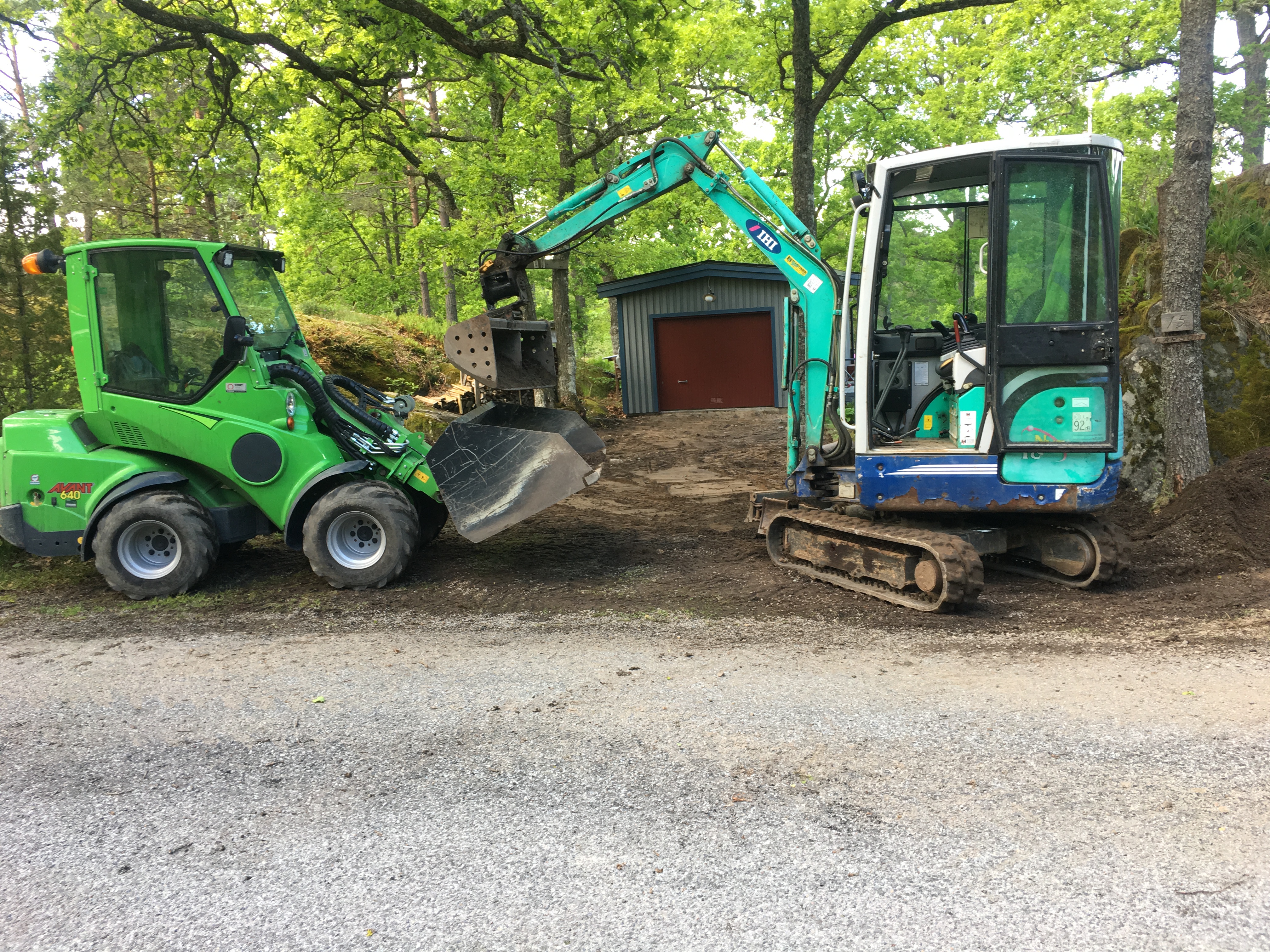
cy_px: 476
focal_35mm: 29
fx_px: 1064
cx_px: 635
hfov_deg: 61.7
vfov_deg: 48.2
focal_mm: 4.15
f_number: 2.2
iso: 40
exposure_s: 1/100
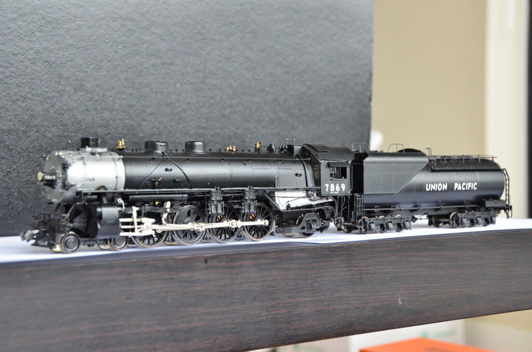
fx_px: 973
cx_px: 266
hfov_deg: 30.6
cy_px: 176
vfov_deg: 20.5
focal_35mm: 66
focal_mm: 44
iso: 800
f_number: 7.1
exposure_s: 1/30
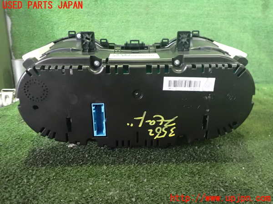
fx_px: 237
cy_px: 102
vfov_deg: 46.8
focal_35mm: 30
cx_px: 136
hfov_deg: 60.0
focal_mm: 5.4
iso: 1600
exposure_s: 1/60
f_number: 2.3
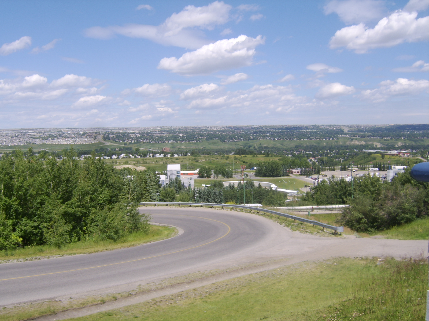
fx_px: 384
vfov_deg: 45.4
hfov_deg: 58.4
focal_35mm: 31
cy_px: 160
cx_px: 214
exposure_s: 1/353
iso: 71
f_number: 6.7
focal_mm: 8.13
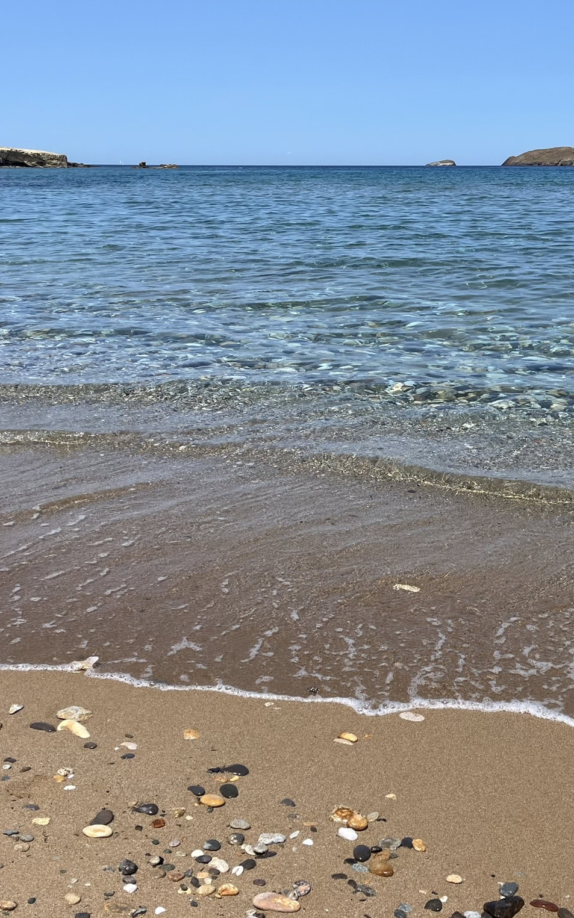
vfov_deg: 52.8
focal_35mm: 37
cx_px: 457
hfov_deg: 33.5
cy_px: 458
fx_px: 926
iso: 50
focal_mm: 5.1
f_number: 1.6
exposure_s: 1/5319
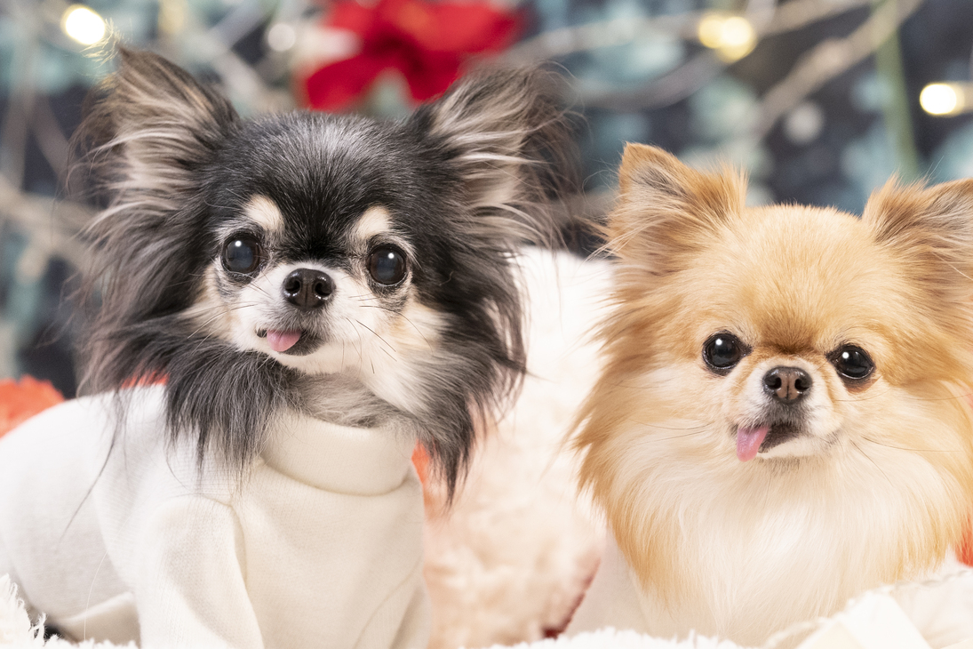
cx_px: 531
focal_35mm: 296
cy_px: 264
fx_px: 8000
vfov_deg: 4.6
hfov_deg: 7.0
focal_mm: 162
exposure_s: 1/80
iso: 1600
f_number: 3.5
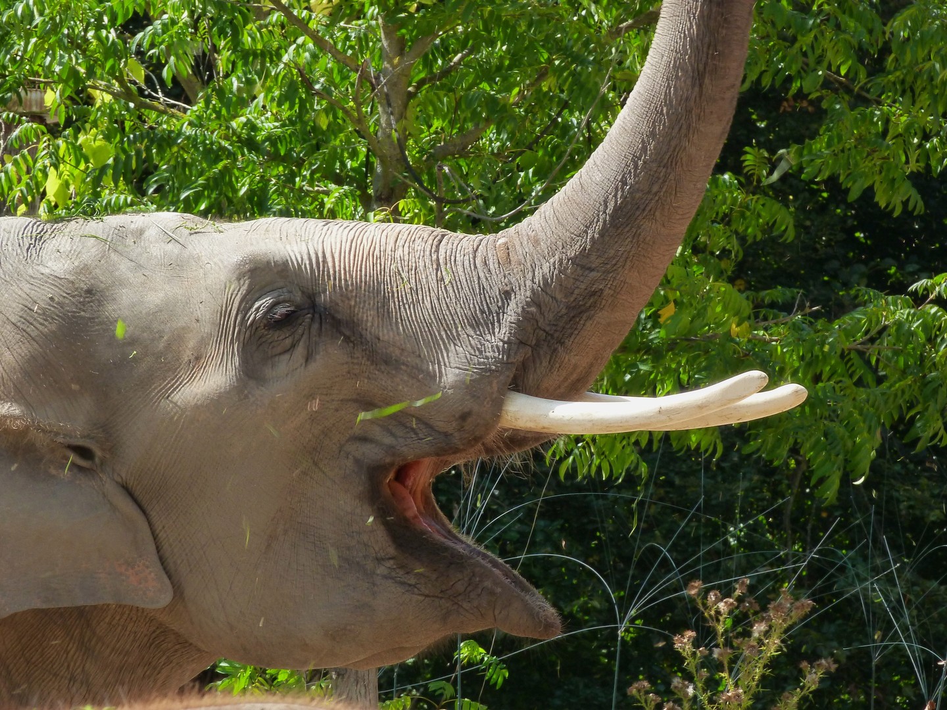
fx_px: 10286
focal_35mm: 376
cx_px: 474
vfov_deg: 4.0
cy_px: 355
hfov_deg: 5.3
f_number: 8
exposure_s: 1/100
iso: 200
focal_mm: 67.7
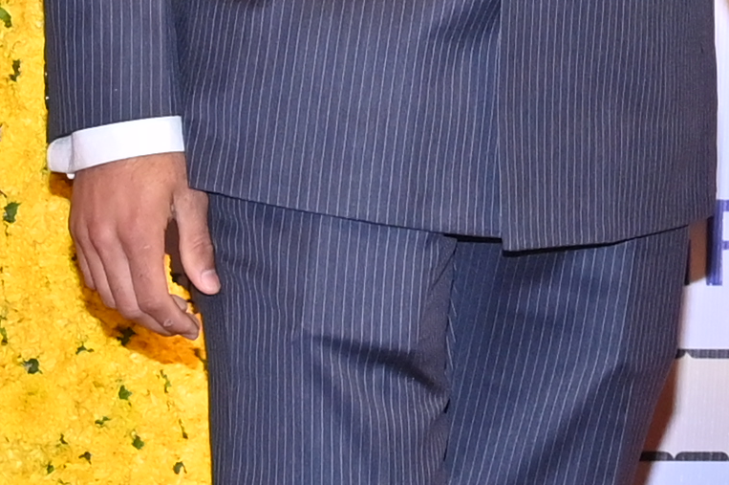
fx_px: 6898
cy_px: -381
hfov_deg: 5.8
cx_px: 1745
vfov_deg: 4.0
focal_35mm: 341
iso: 400
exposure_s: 1/160
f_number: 5.6
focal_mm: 43
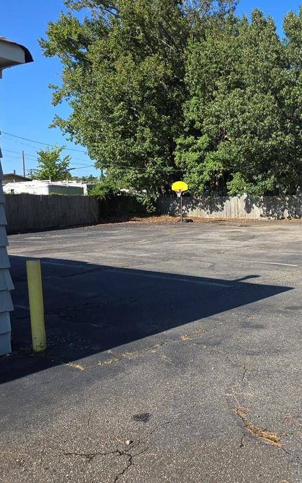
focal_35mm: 33
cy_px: 240
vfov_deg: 58.1
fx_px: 435
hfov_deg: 35.8
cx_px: 278
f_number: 1.7
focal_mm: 6.3
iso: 12
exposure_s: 1/470
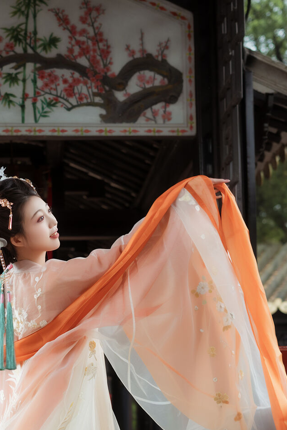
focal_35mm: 95
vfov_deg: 21.4
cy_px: 277
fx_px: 1135
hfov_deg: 14.3
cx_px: 35
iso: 500
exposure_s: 1/125
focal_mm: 50
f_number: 2.8
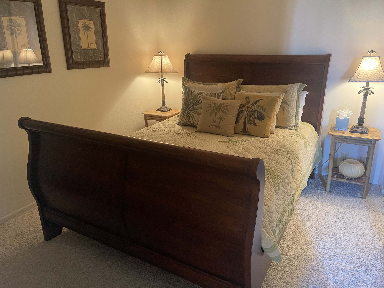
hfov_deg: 67.3
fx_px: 288
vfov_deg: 53.1
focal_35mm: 26
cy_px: 144
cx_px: 192
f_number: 1.6
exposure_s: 1/60
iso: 500
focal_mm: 5.1
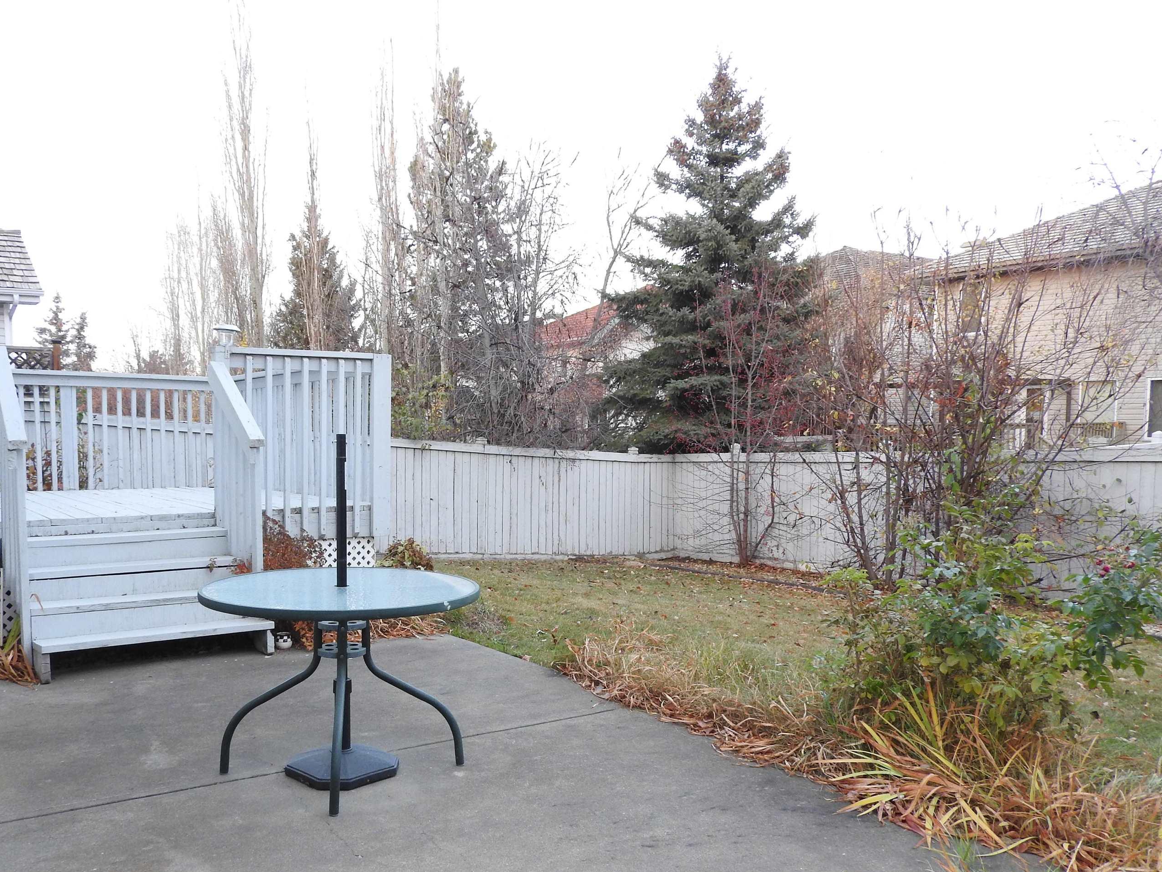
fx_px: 974
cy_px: 519
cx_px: 489
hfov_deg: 61.3
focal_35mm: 29
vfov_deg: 48.0
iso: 220
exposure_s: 1/30
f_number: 3.3
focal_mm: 4.3
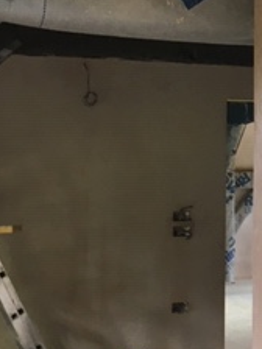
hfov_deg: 17.2
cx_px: 290
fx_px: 838
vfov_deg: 23.4
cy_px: 93
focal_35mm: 83
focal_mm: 4.15
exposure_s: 1/33
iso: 100
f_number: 2.2
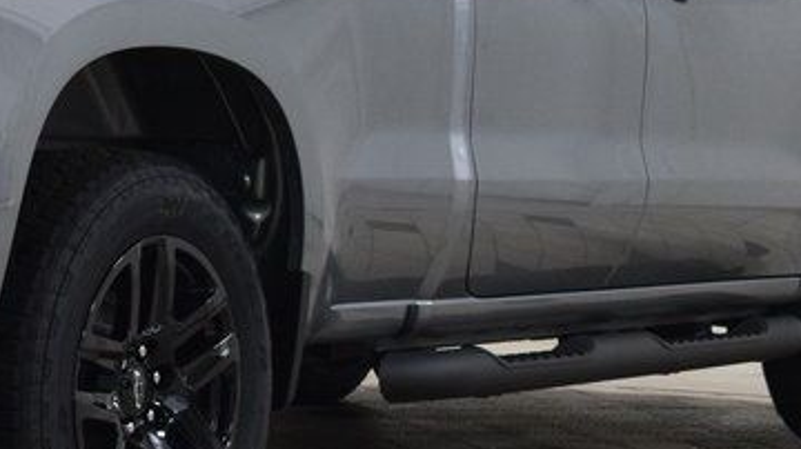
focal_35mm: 156
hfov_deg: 13.5
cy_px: 86
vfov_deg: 7.7
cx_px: -18
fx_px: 3322
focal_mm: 35
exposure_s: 1/60
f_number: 6.3
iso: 1600
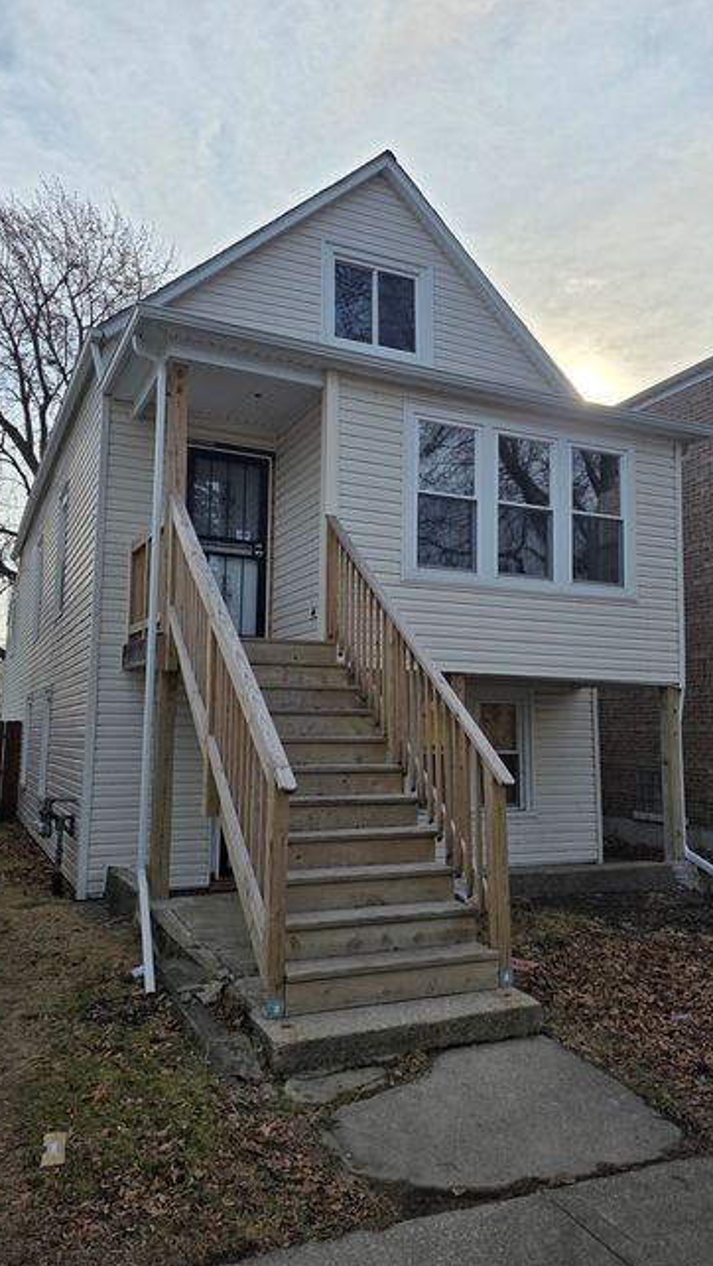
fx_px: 873
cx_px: 372
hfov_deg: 44.4
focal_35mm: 26
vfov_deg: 71.9
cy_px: 639
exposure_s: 1/7944
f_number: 1.7
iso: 80
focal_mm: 6.3
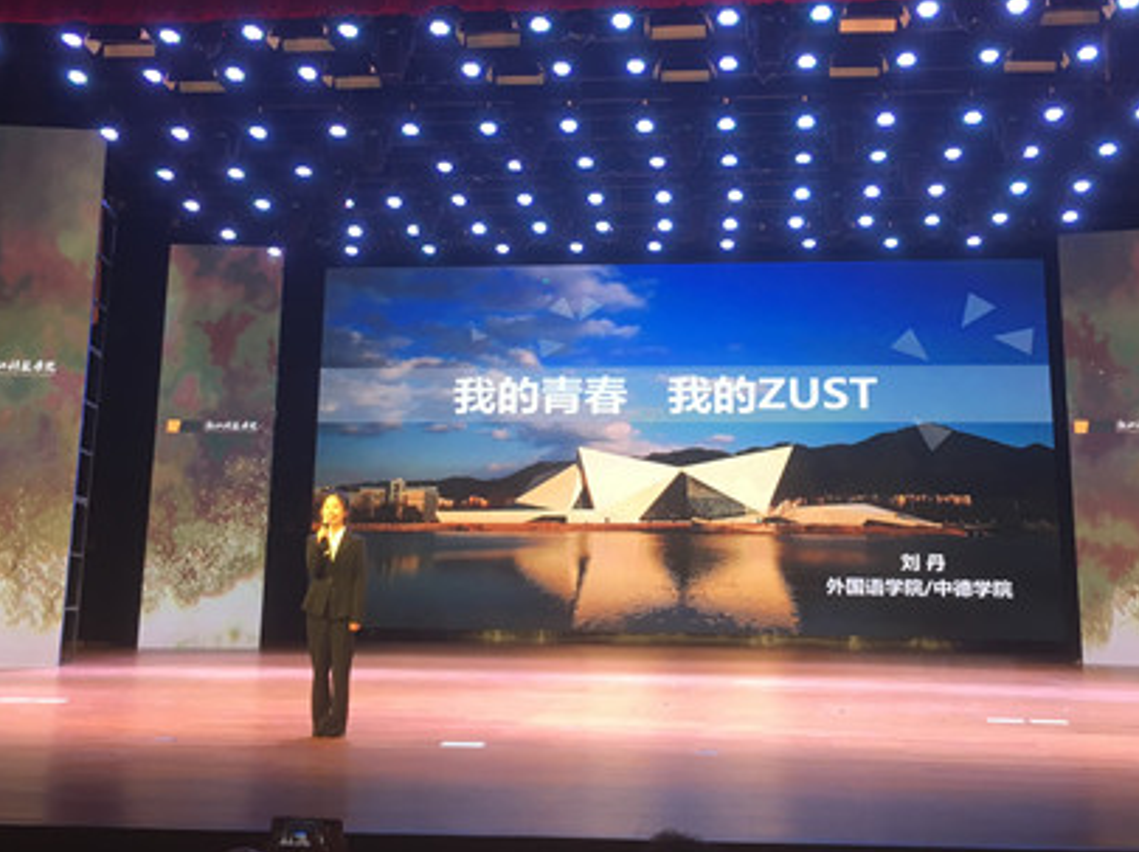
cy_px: 278
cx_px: 593
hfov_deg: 43.9
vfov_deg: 33.2
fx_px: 1414
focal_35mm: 43
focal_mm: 4.15
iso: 40
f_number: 2.2
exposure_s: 1/33
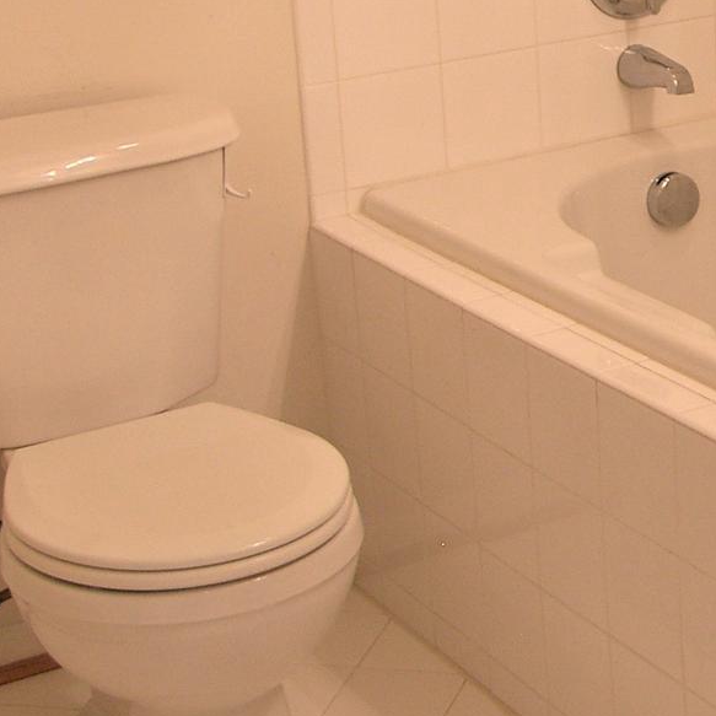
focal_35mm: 87
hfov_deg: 18.4
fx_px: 2036
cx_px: 954
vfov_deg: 19.7
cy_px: 133
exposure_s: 1/30
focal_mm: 7.4
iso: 64
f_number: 2.2
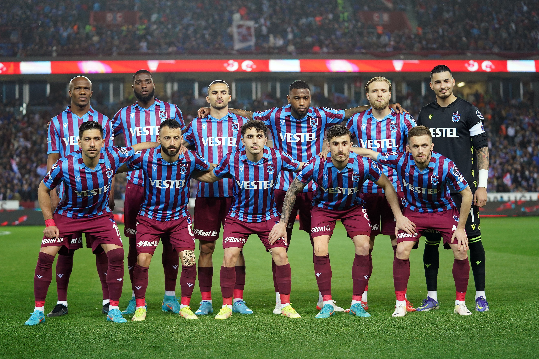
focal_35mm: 78
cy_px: 180
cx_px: 270
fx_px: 1168
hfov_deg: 26.0
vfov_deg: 17.5
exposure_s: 1/1600
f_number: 2.8
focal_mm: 78
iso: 1600
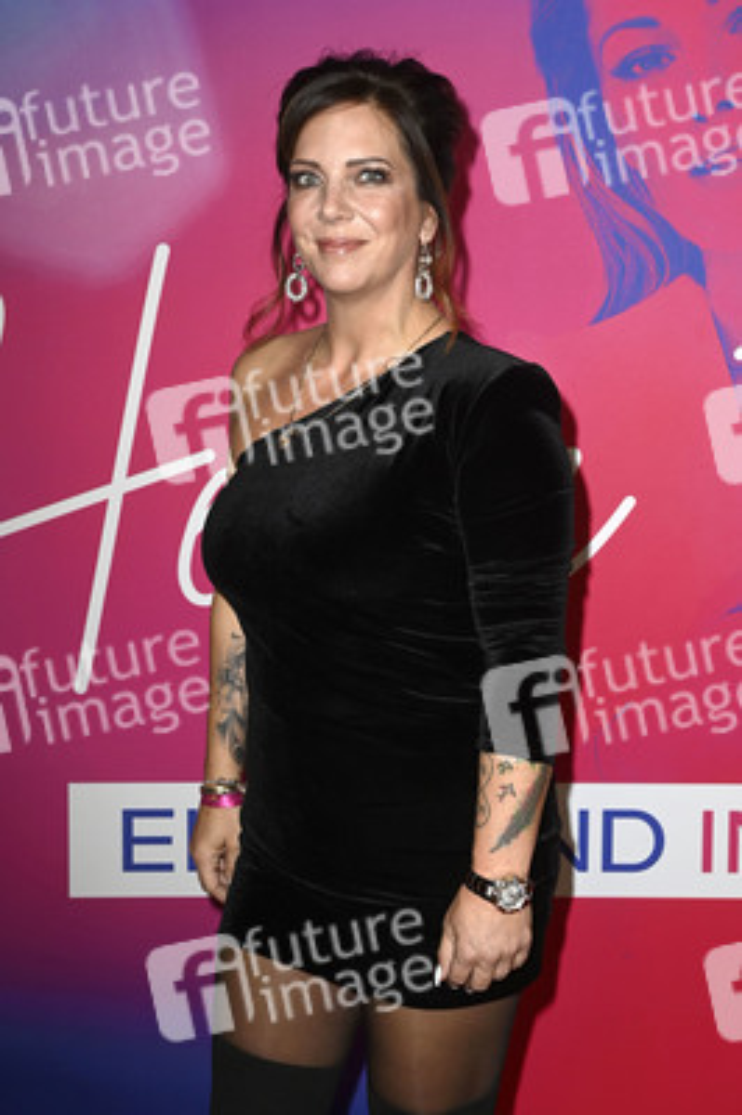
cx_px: 371
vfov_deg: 34.5
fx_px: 1796
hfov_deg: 23.3
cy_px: 558
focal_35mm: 58
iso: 500
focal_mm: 58
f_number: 5.6
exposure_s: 1/250
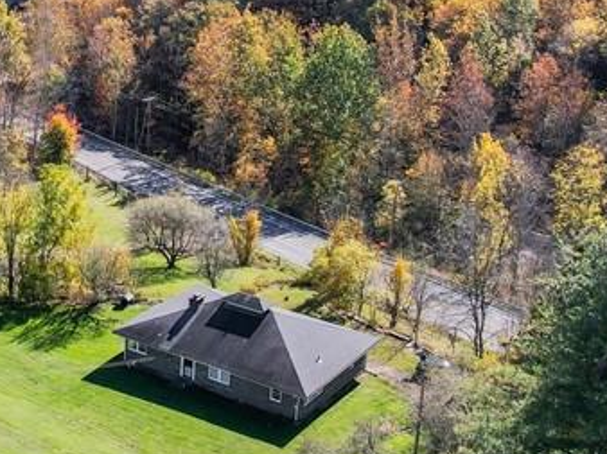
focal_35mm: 68
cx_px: 50
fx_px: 1192
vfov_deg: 21.2
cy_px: 64
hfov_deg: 27.5
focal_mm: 8.38
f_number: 2.8
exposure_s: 1/800
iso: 150
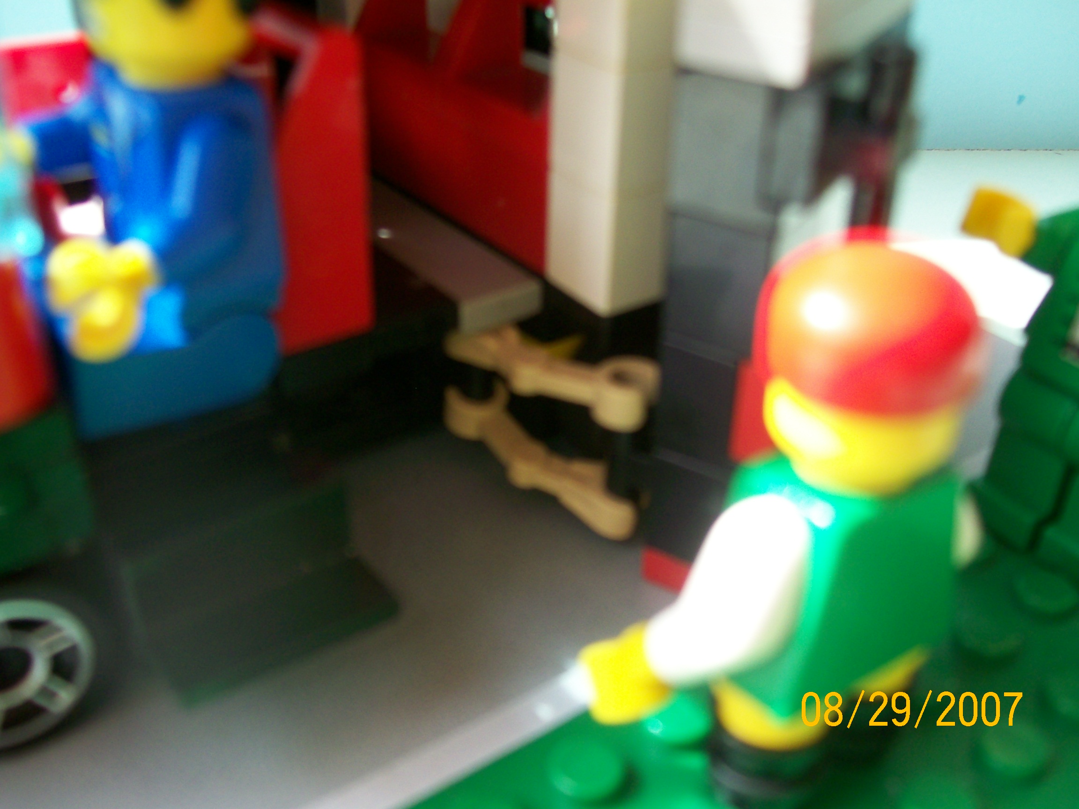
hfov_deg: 51.4
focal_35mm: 36
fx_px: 1122
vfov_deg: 39.7
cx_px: 540
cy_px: 404
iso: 80
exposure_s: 1/89.6
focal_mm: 6
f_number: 2.7
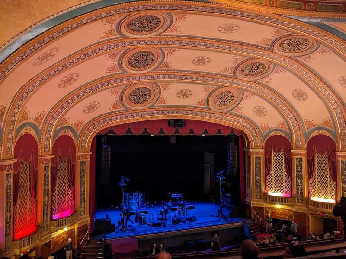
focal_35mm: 27
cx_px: 173
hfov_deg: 65.3
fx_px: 270
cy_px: 130
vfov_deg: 51.4
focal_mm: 4.38
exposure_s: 1/24
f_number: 1.73
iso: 579
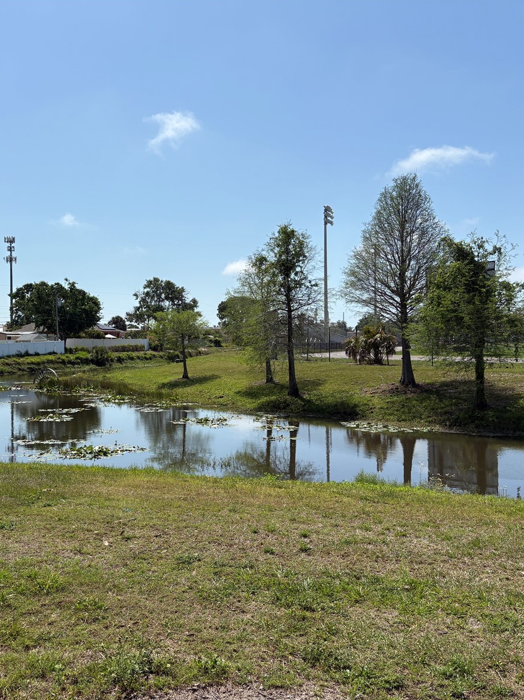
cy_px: 349
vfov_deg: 52.6
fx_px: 707
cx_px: 167
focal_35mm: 35
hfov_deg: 40.1
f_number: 1.6
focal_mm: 5.96
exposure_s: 1/6329
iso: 50
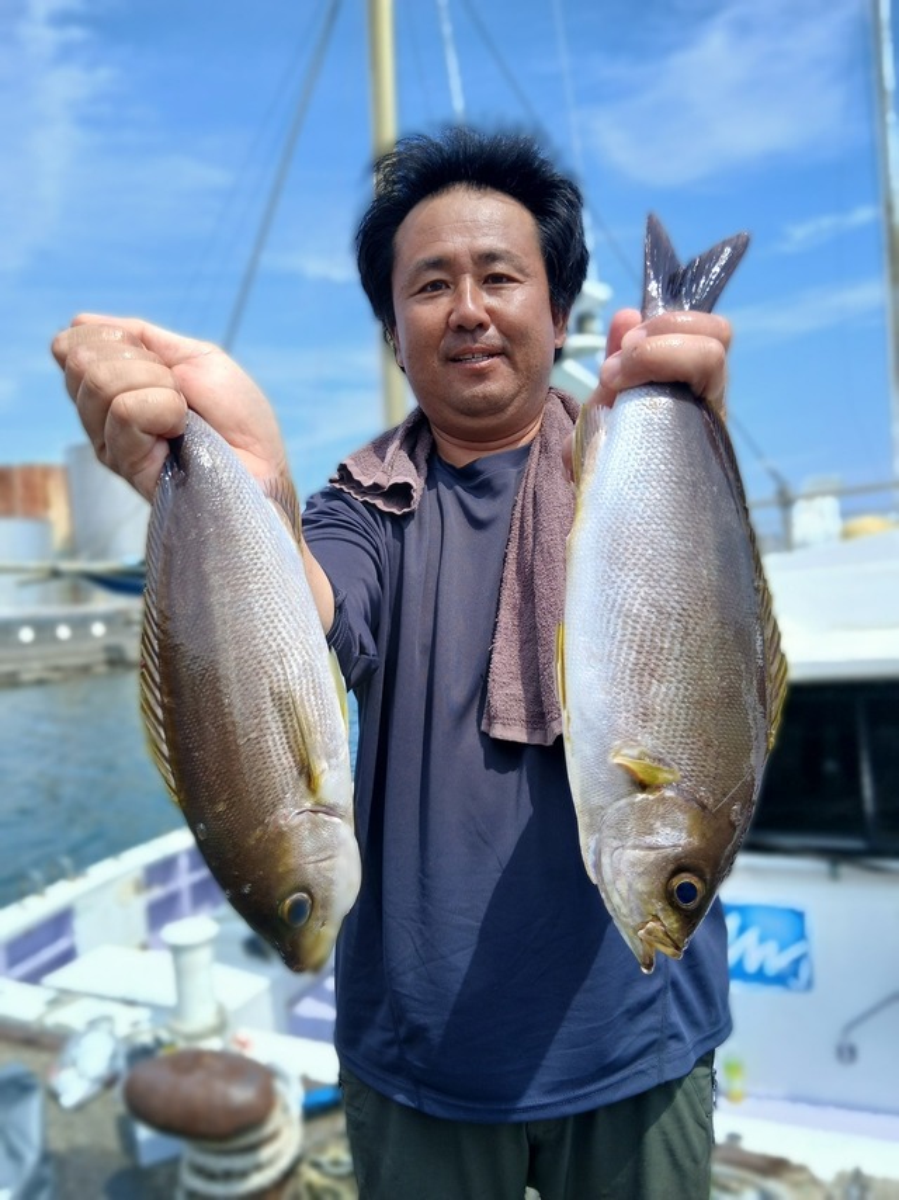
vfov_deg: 67.3
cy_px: 600
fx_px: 901
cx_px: 450
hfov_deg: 53.0
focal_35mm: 26
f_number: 1.8
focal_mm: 3.86
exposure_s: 1/389
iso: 20
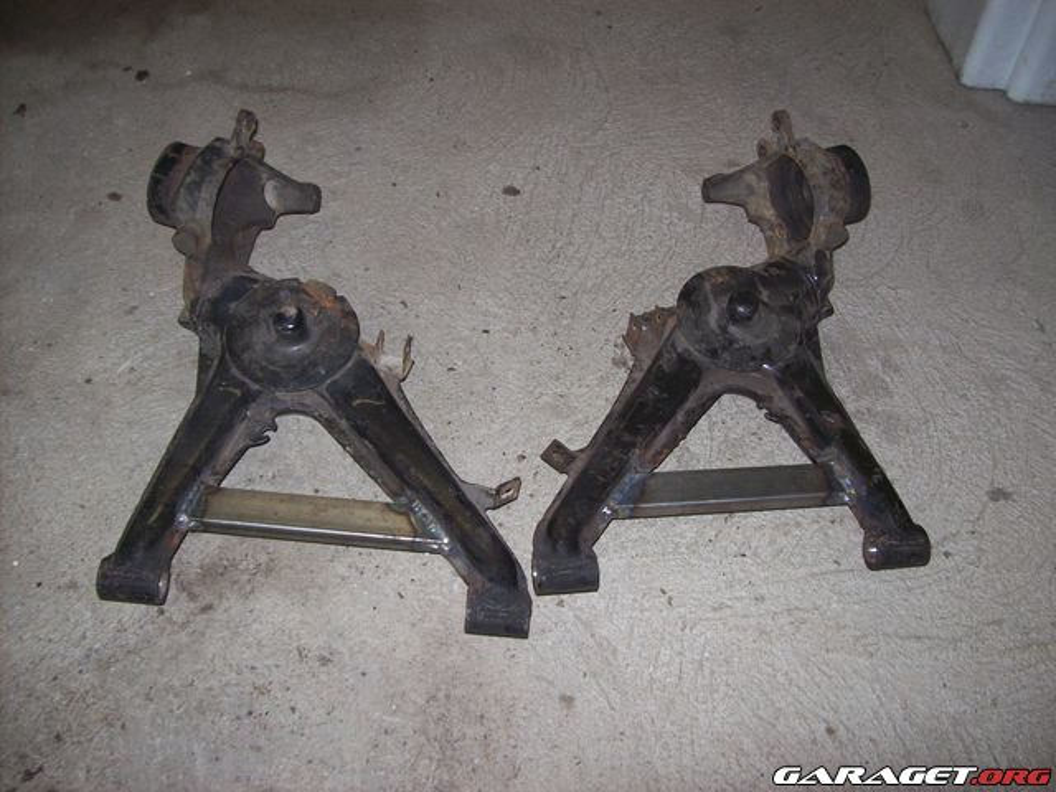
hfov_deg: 51.4
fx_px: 1098
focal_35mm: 36
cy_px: 396
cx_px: 528
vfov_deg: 39.7
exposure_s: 1/64
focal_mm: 6
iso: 80
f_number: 2.7
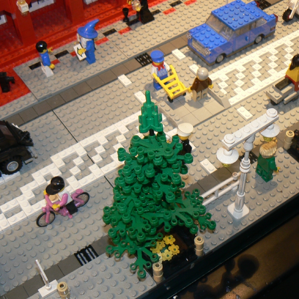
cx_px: 145
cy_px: 149
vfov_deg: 30.6
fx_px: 547
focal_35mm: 56
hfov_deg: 30.6
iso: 100
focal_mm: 7.8
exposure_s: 1/30
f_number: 2.8
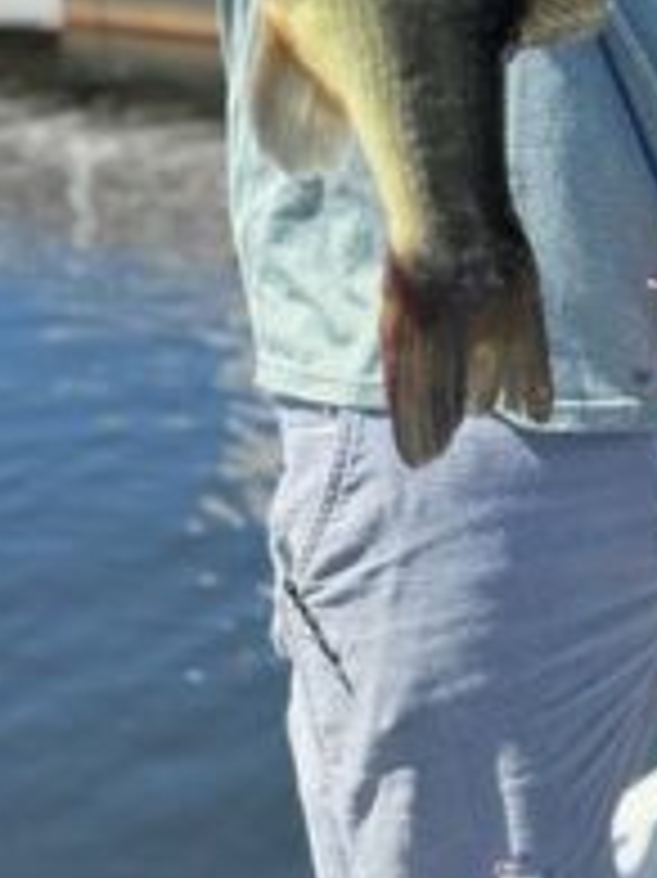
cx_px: 709
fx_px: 3420
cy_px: -61
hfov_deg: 10.8
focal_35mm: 135
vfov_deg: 14.3
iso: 32
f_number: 1.6
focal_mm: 5.96
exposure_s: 1/1103
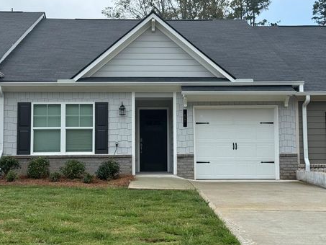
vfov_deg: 27.5
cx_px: 160
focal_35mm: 53
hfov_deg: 36.2
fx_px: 499
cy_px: 118
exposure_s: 1/1923
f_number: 1.78
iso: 64
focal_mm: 6.76
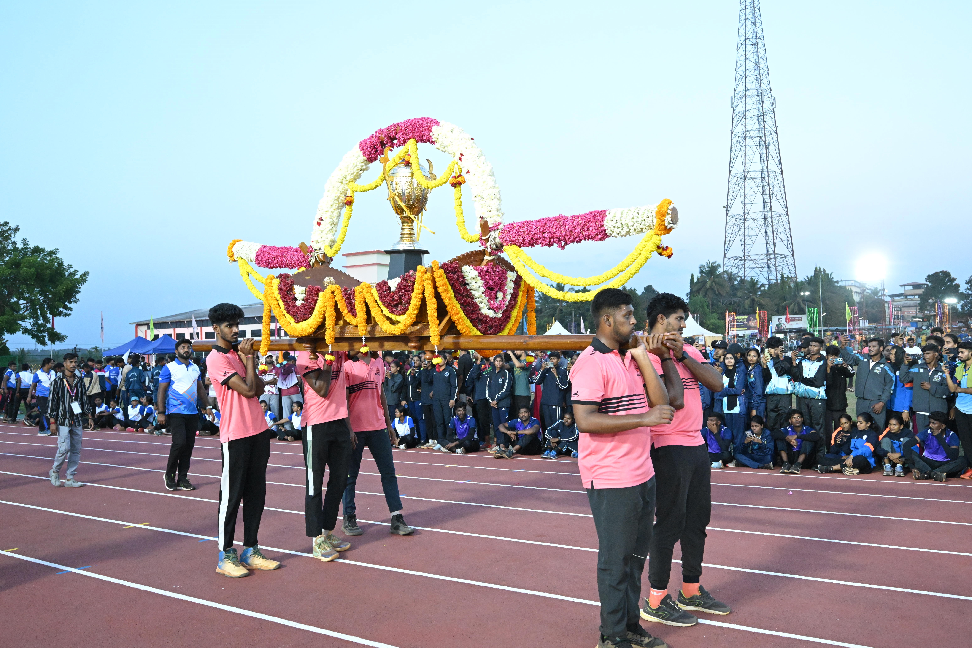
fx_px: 810
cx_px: 486
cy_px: 324
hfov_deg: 61.9
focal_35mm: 30
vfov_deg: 43.6
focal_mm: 30
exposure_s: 1/320
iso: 8000
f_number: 7.1
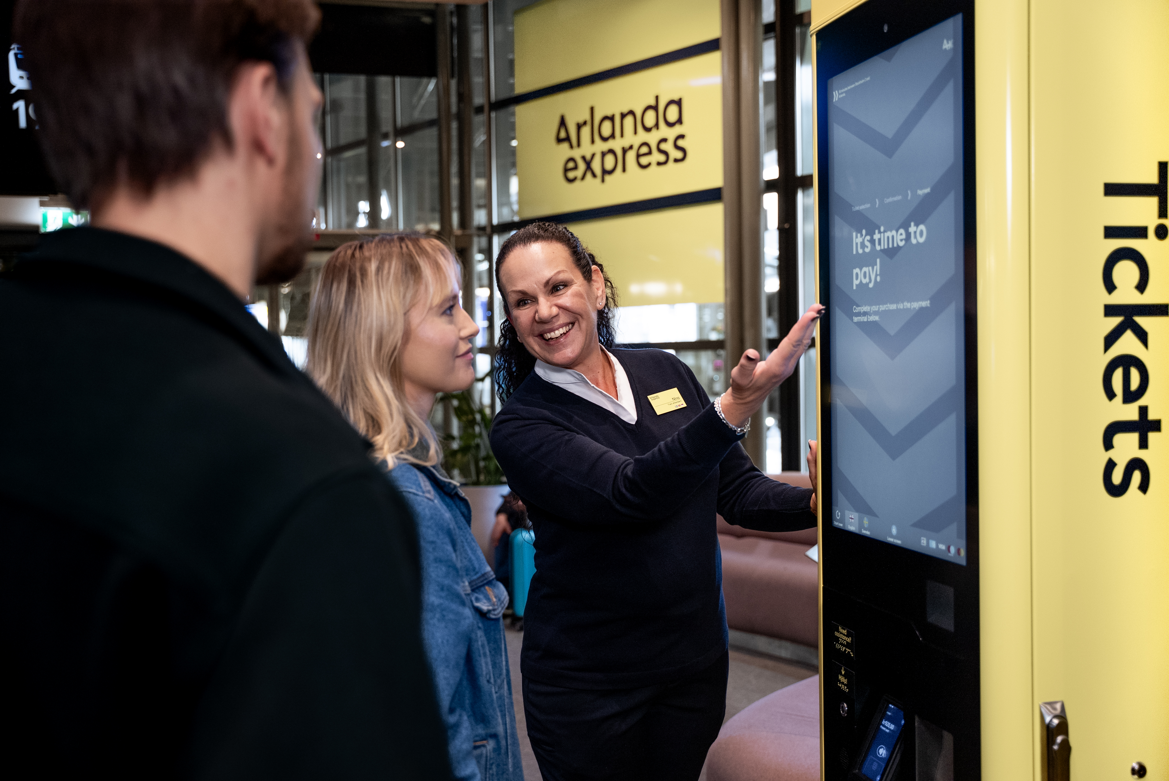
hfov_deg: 50.7
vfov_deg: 35.1
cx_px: 584
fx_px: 1235
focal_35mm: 38
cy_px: 390
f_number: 2.8
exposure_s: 1/160
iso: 1000
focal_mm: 38
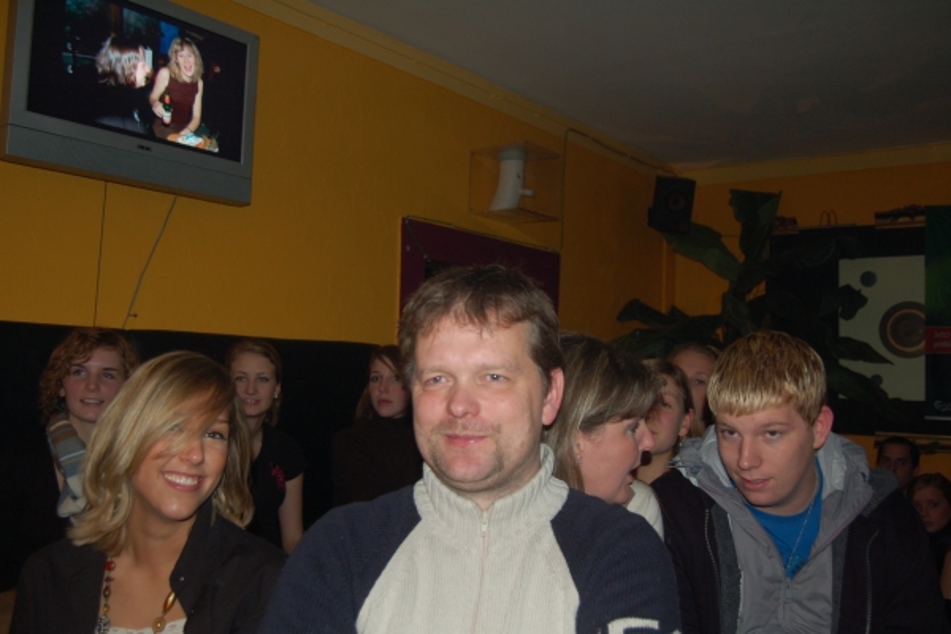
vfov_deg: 40.0
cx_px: 476
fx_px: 872
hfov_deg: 57.2
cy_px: 317
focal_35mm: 33
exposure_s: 1/60
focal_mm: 22
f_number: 3.8
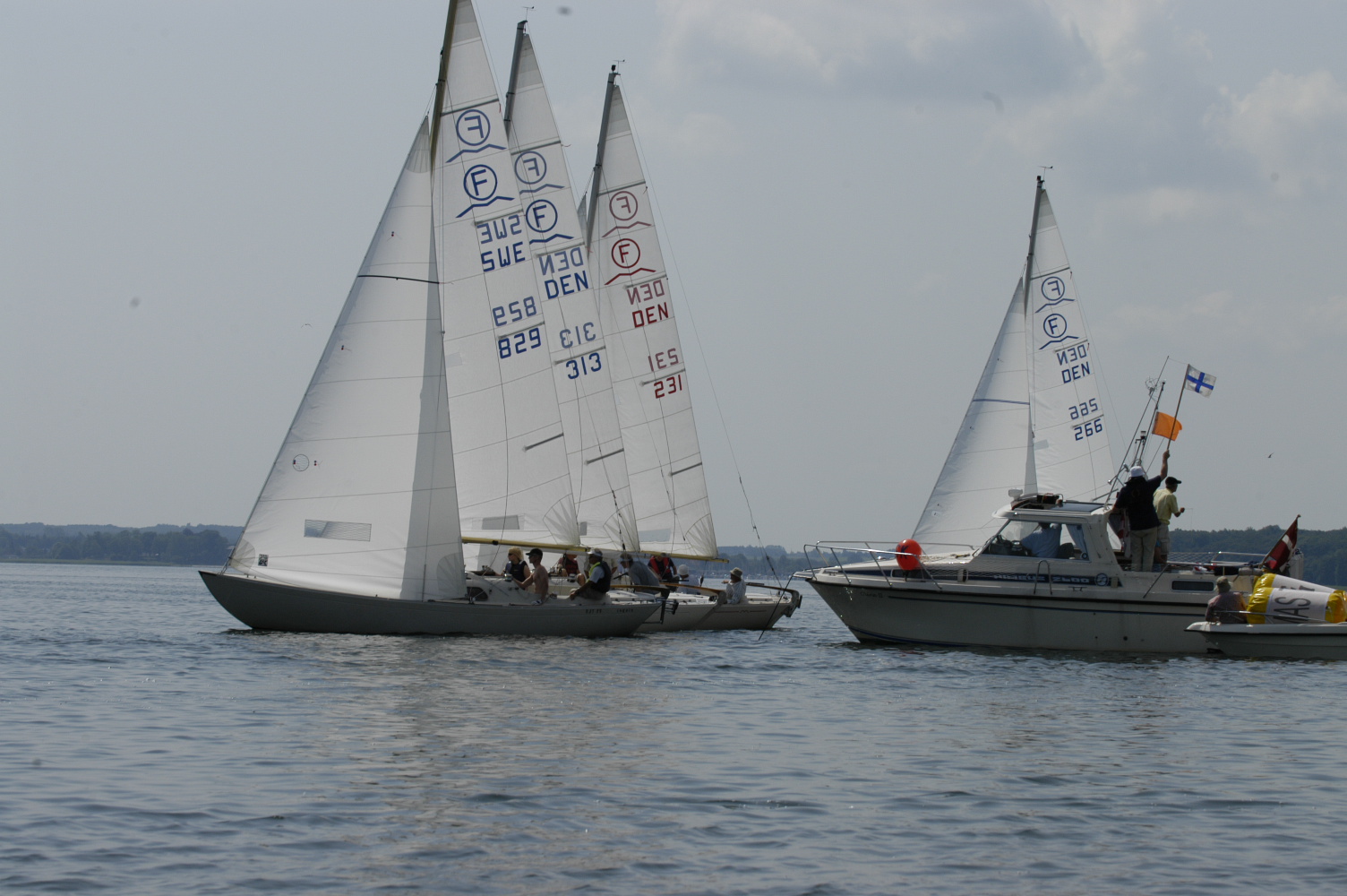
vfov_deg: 11.4
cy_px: 448
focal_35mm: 120
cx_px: 674
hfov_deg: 17.1
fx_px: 4486
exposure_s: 1/1000
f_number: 8
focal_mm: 80
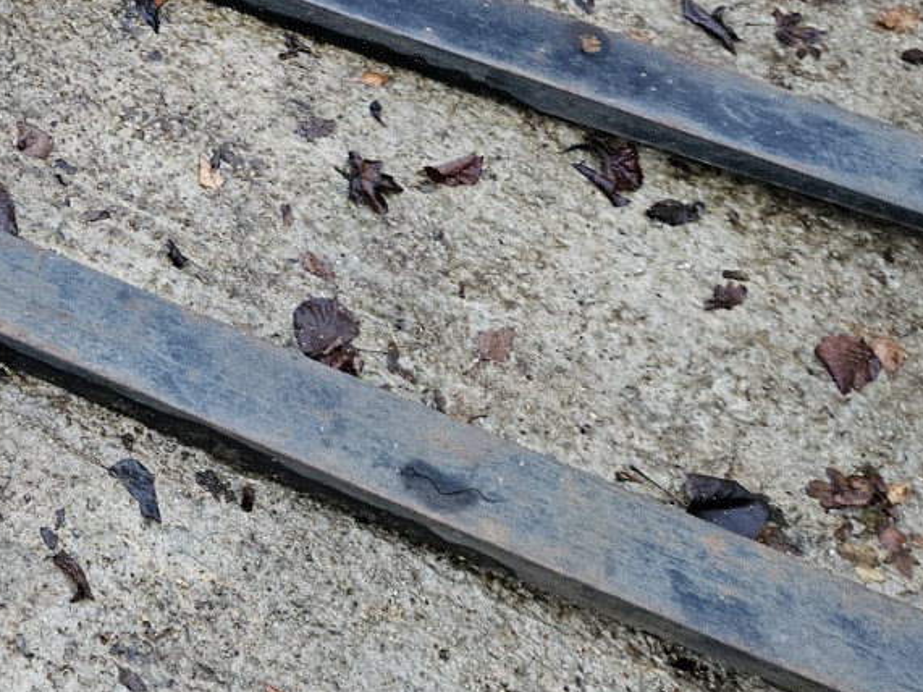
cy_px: 97
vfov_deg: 24.6
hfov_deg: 29.8
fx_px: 1546
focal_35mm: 58
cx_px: -103
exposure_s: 1/100
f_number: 1.8
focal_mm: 5.4
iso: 400
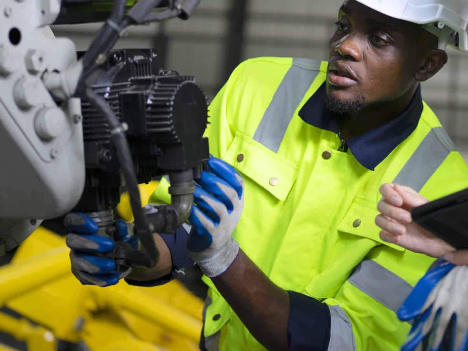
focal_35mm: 86
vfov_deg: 17.0
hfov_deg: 22.4
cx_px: 377
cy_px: 68
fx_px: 1163
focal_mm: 45
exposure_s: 1/250
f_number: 1.8
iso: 250
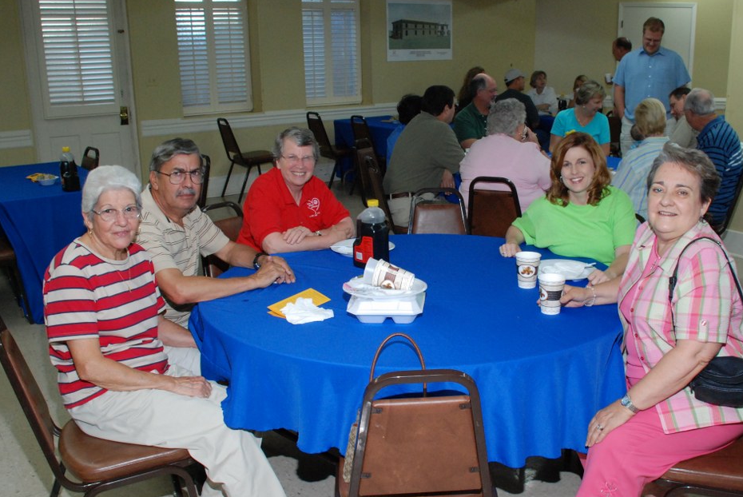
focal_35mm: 37
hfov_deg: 51.8
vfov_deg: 36.0
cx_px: 405
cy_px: 282
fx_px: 764
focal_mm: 18
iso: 800
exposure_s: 1/60
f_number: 7.1
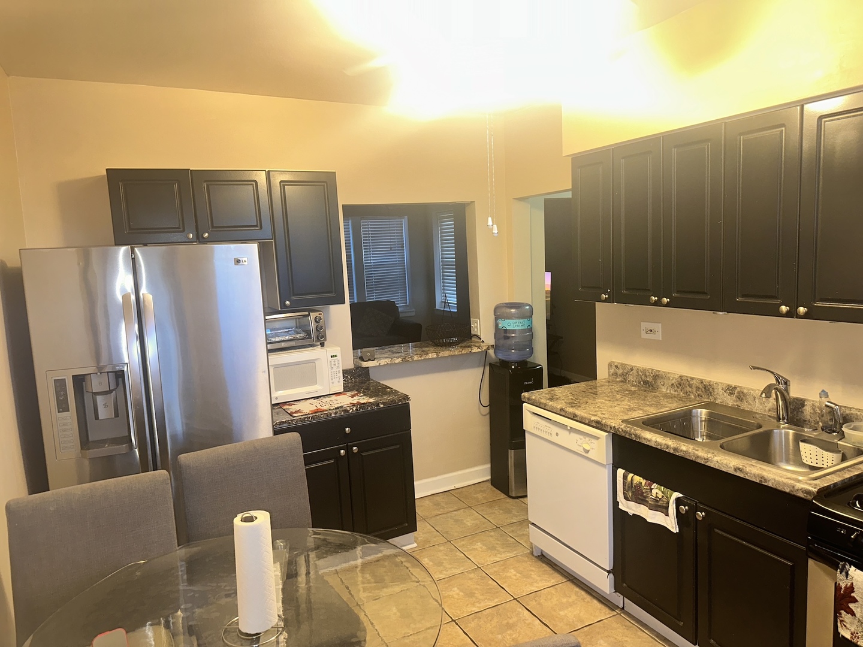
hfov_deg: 71.6
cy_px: 324
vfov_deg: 56.8
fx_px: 598
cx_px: 432
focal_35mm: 24
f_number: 1.78
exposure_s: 1/18
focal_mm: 6.86
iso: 80
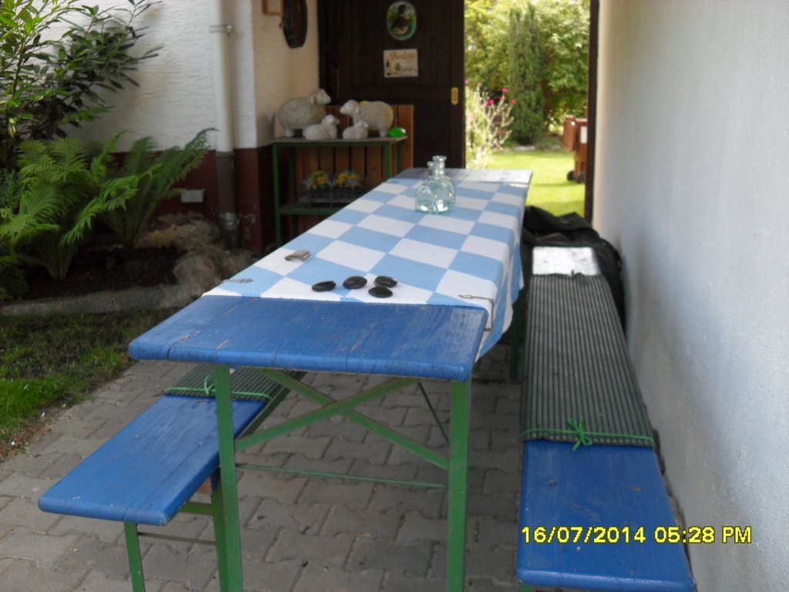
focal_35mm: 35
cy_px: 296
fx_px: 798
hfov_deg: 52.6
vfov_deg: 40.7
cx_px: 394
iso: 100
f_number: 2.8
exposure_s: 1/180
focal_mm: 6.2
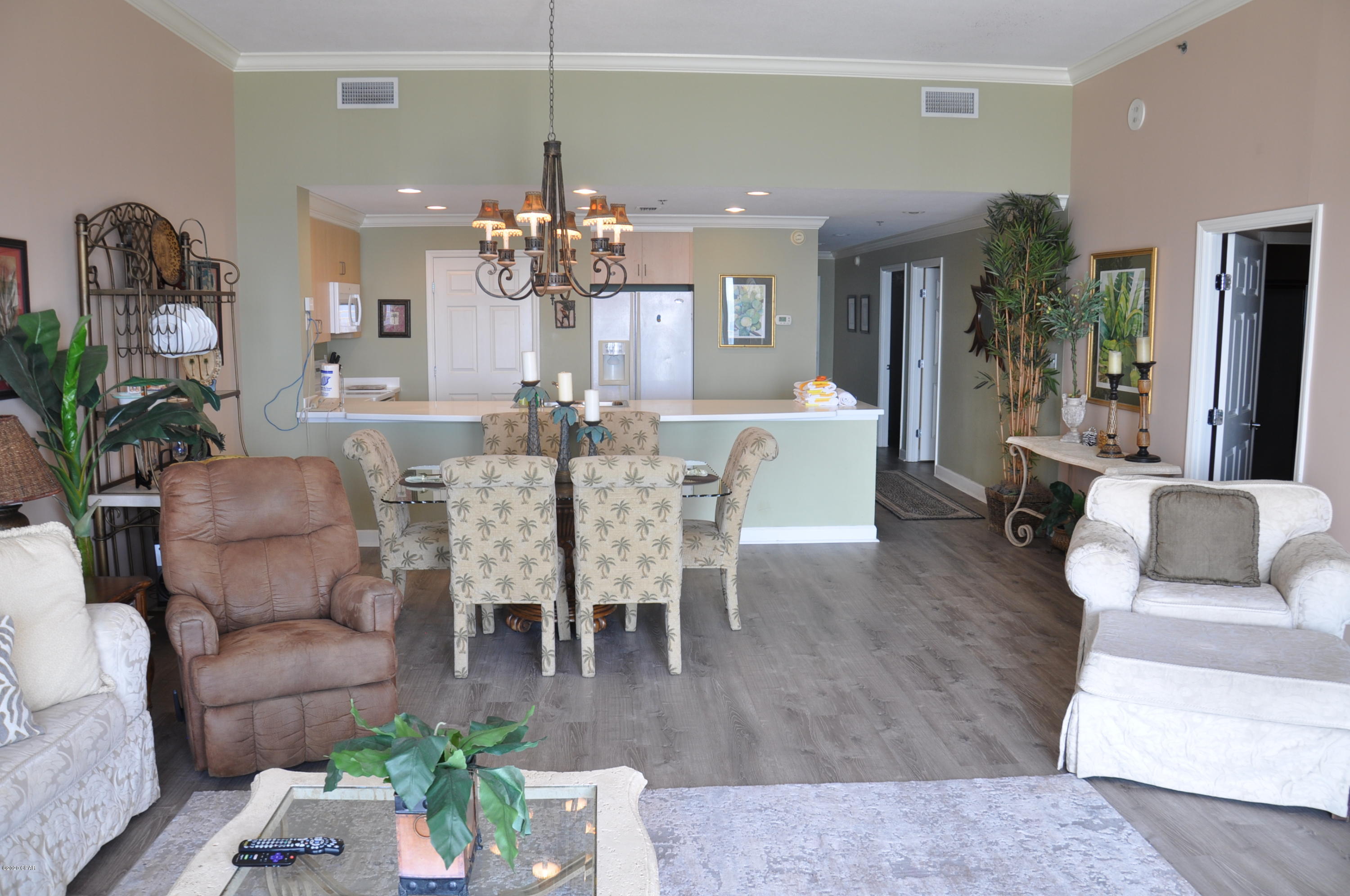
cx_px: 675
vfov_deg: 47.8
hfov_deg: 67.4
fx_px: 1011
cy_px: 448
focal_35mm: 27
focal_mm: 18
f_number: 5.6
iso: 250
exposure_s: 1/30
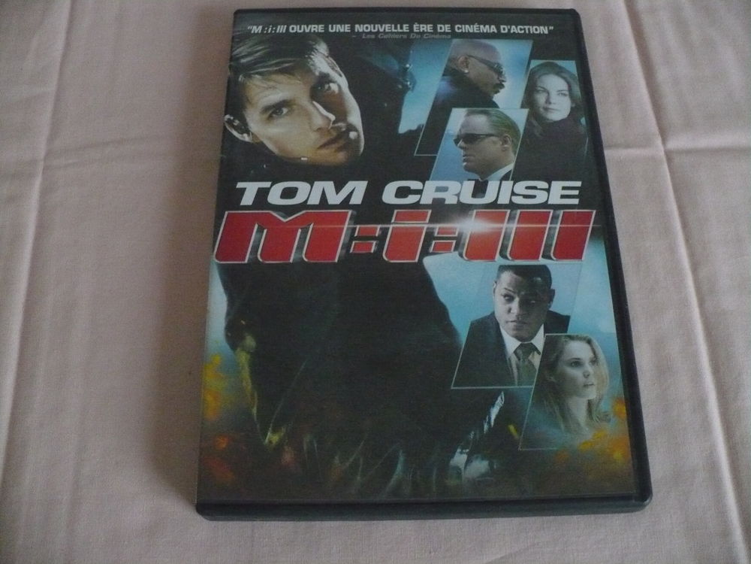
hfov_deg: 50.1
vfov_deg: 38.7
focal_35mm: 37
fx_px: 803
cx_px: 376
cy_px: 282
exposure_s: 1/8
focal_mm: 6.1
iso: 800
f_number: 2.8
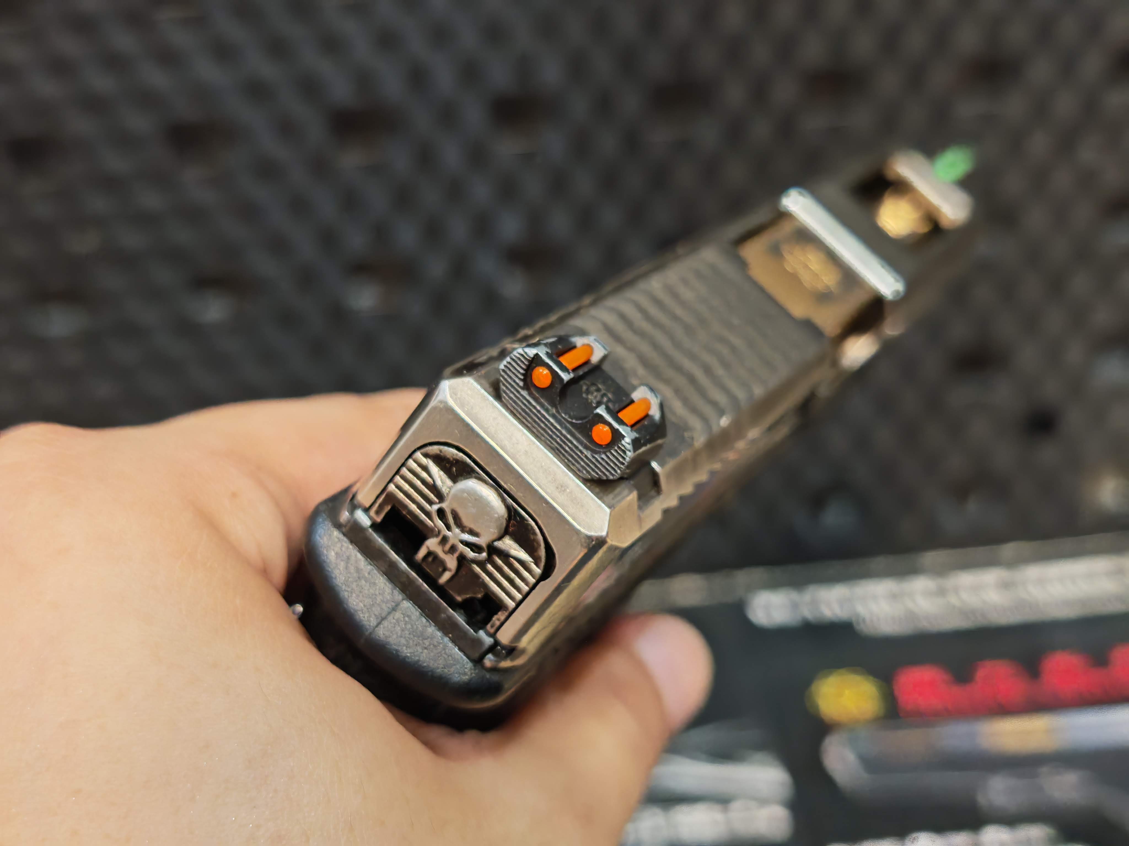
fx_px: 1566
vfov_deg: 30.3
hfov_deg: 39.7
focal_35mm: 48
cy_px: 423
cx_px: 564
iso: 250
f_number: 1.4
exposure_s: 1/50
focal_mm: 6.83
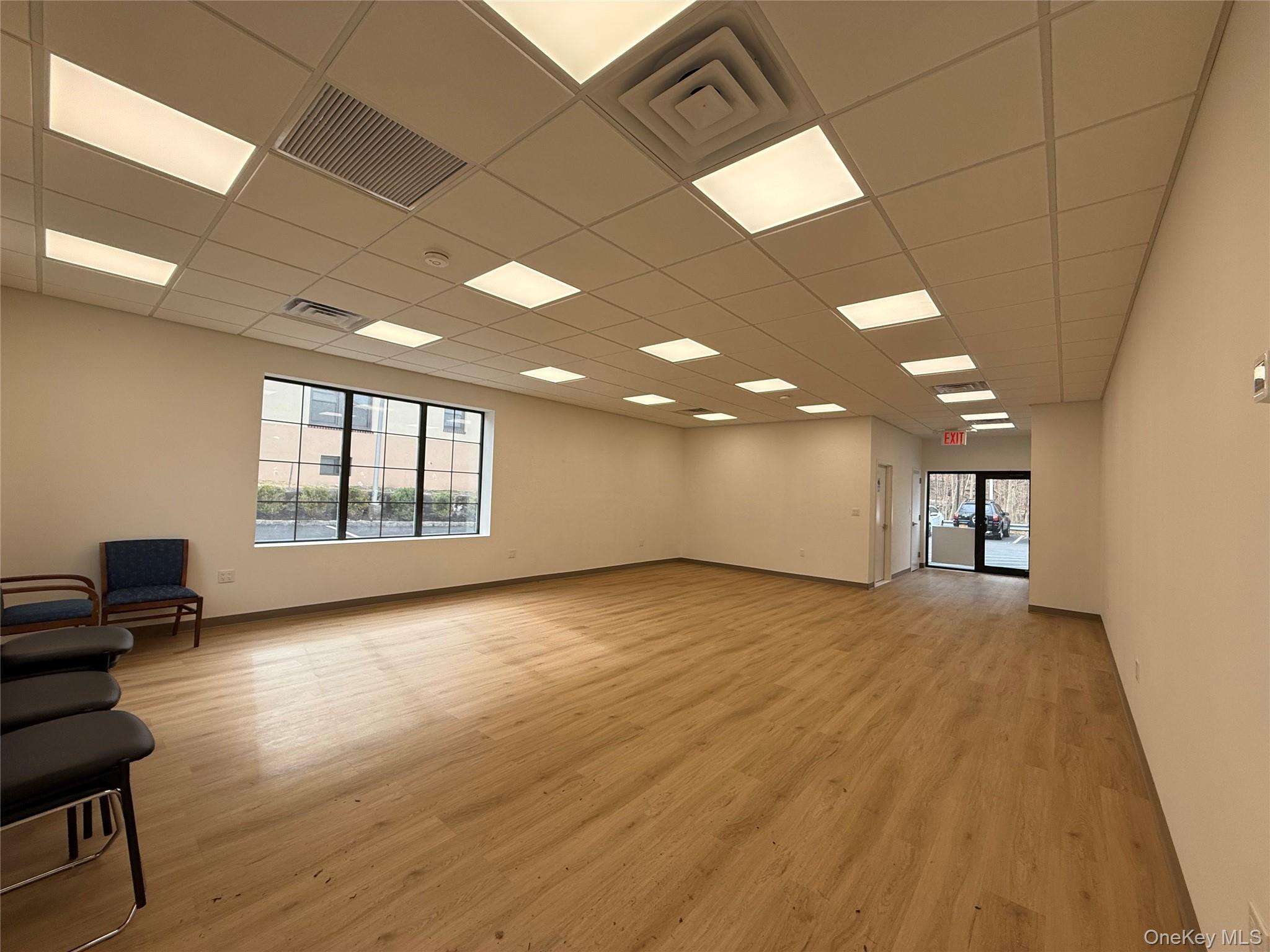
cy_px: 476
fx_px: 514
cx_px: 635
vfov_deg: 85.7
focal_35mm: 14
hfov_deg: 102.1
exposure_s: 1/323
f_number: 2.2
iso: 64
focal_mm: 2.22
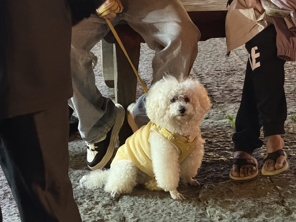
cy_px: 111
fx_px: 1026
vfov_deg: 12.3
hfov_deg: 16.4
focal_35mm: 120
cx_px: 148
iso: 1000
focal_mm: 15.66
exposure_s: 1/17
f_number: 2.8
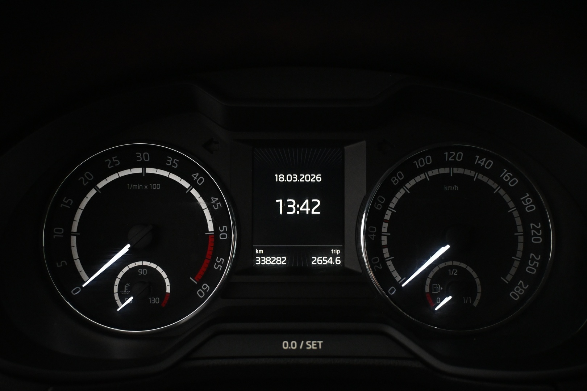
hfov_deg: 49.6
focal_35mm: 39
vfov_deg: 34.2
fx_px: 636
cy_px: 196
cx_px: 294
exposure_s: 1/60
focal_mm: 26
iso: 4000
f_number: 4.5
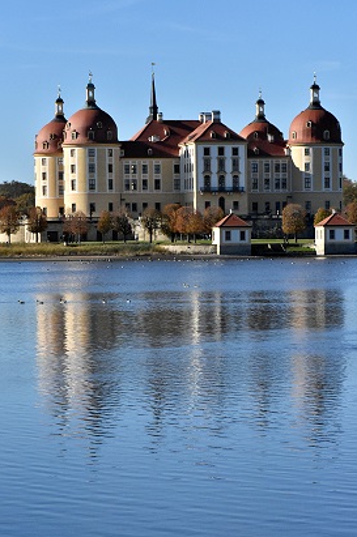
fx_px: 2051
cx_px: 169
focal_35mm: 138
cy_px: 279
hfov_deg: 9.9
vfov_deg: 14.9
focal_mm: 85
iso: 4000
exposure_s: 1/8000
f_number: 11
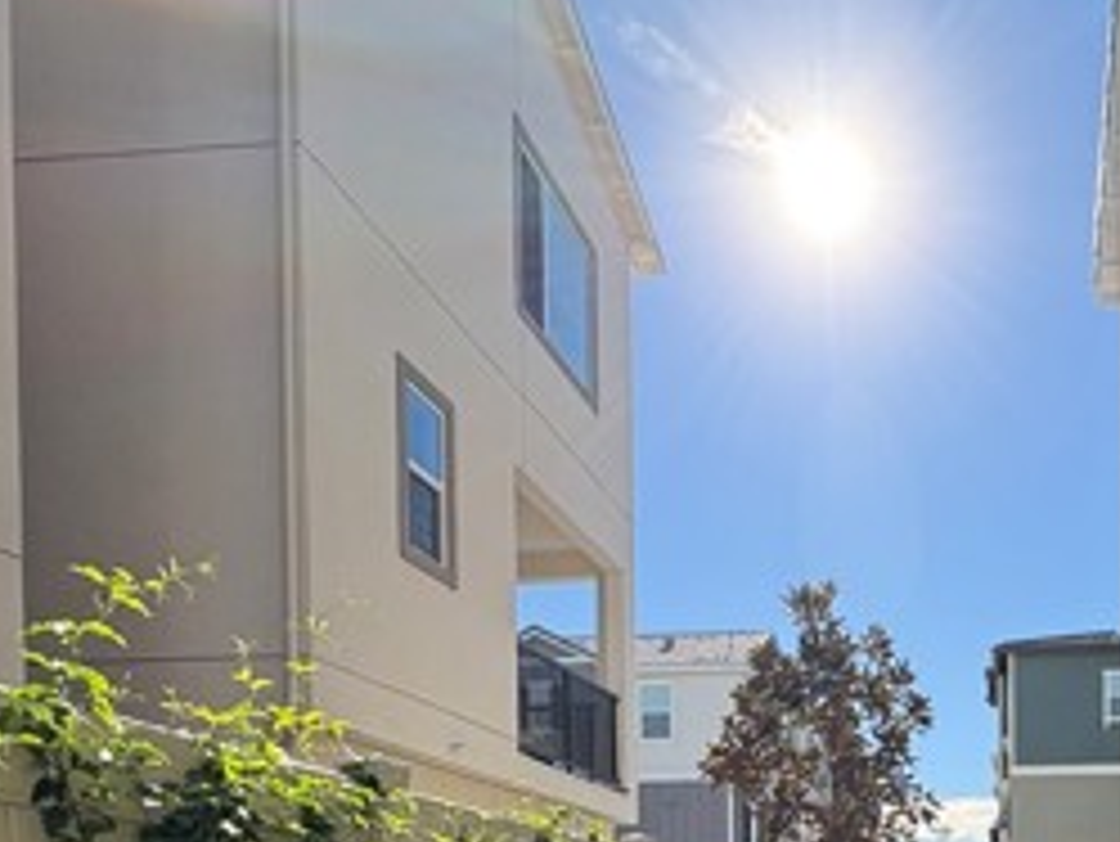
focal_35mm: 36
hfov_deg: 48.3
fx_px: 1165
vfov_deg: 33.7
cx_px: 904
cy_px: 959
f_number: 2.2
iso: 64
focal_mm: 2.22
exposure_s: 1/1277
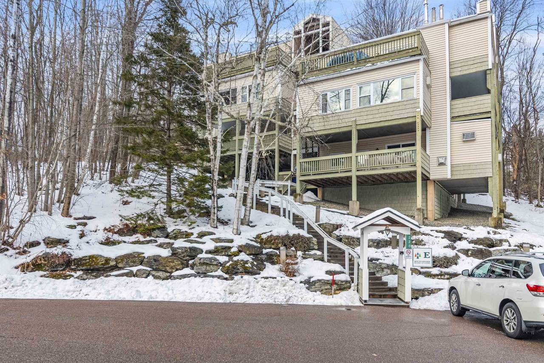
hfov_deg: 71.5
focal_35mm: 25
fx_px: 378
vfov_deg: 51.3
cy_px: 182
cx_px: 272
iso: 400
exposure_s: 1/500
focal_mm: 17
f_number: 4.5
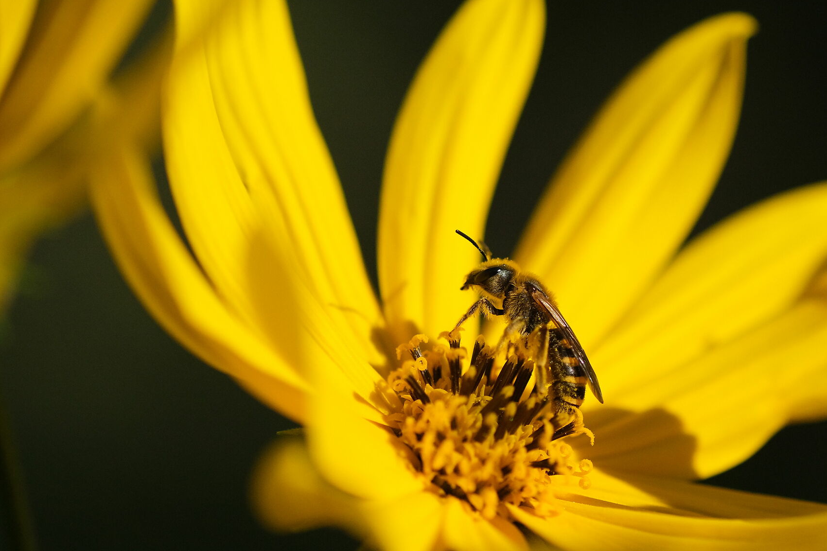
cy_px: 282
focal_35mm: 127
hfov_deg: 16.1
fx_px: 2917
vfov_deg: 10.8
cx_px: 505
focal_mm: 60
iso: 1250
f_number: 2.8
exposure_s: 1/13000
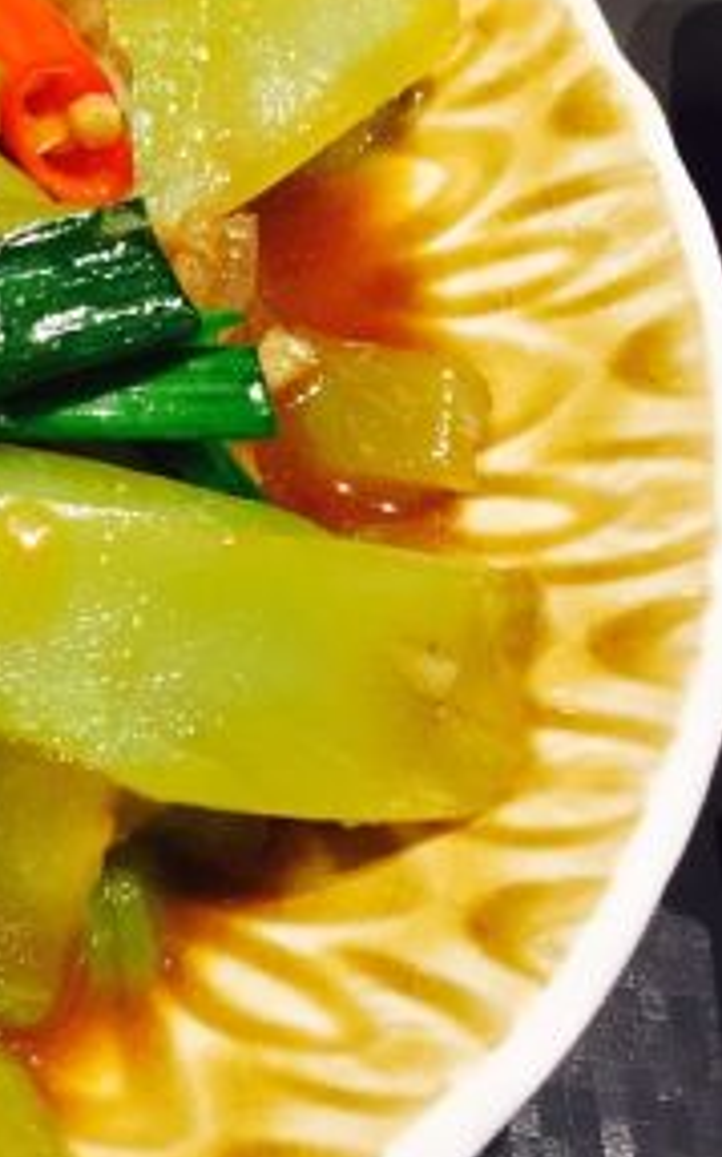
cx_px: -682
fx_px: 2365
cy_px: 506
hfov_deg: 14.6
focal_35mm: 75
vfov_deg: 27.5
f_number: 2.2
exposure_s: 1/33
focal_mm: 4.15
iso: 125
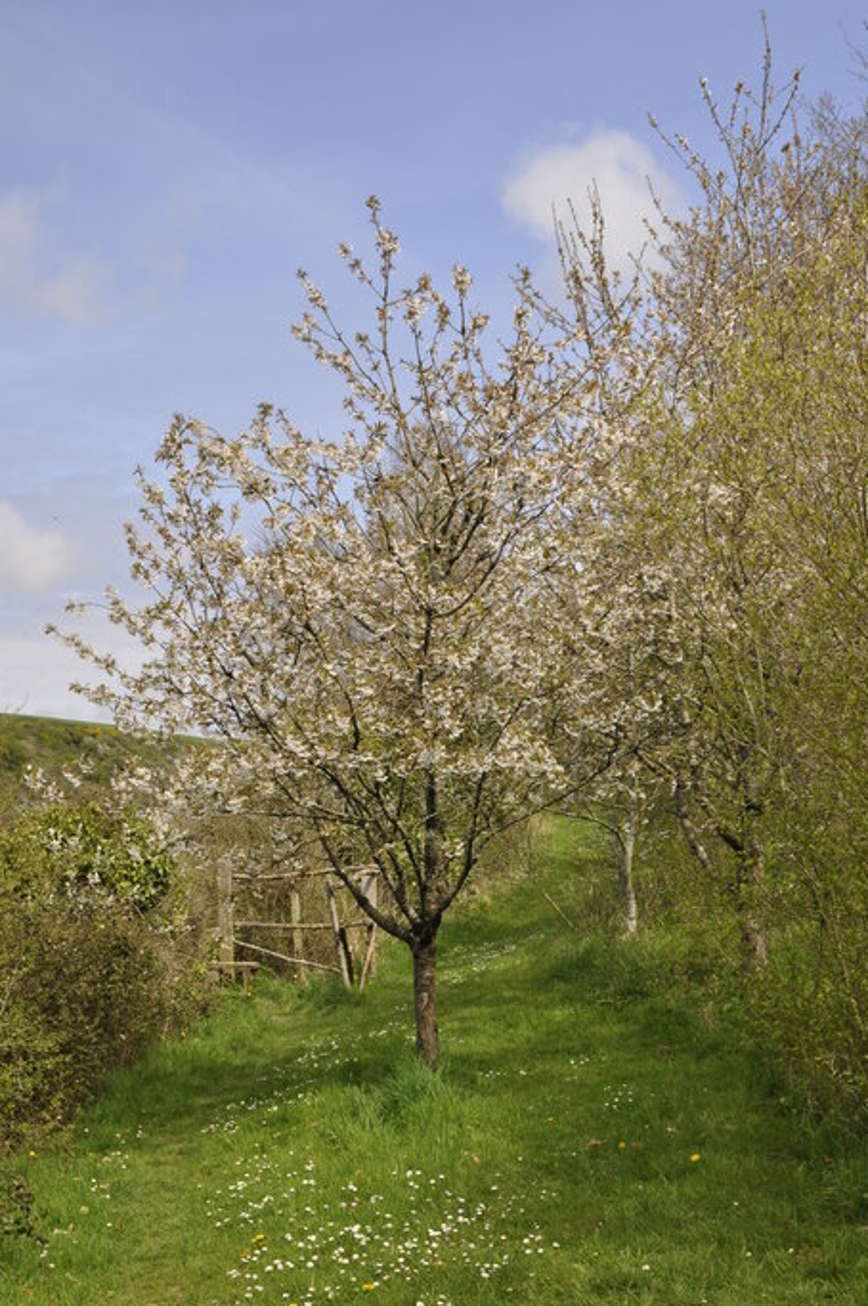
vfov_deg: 42.7
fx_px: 1667
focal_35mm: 46
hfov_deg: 29.2
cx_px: 380
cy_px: 750
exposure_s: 1/200
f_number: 7.1
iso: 200
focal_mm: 26
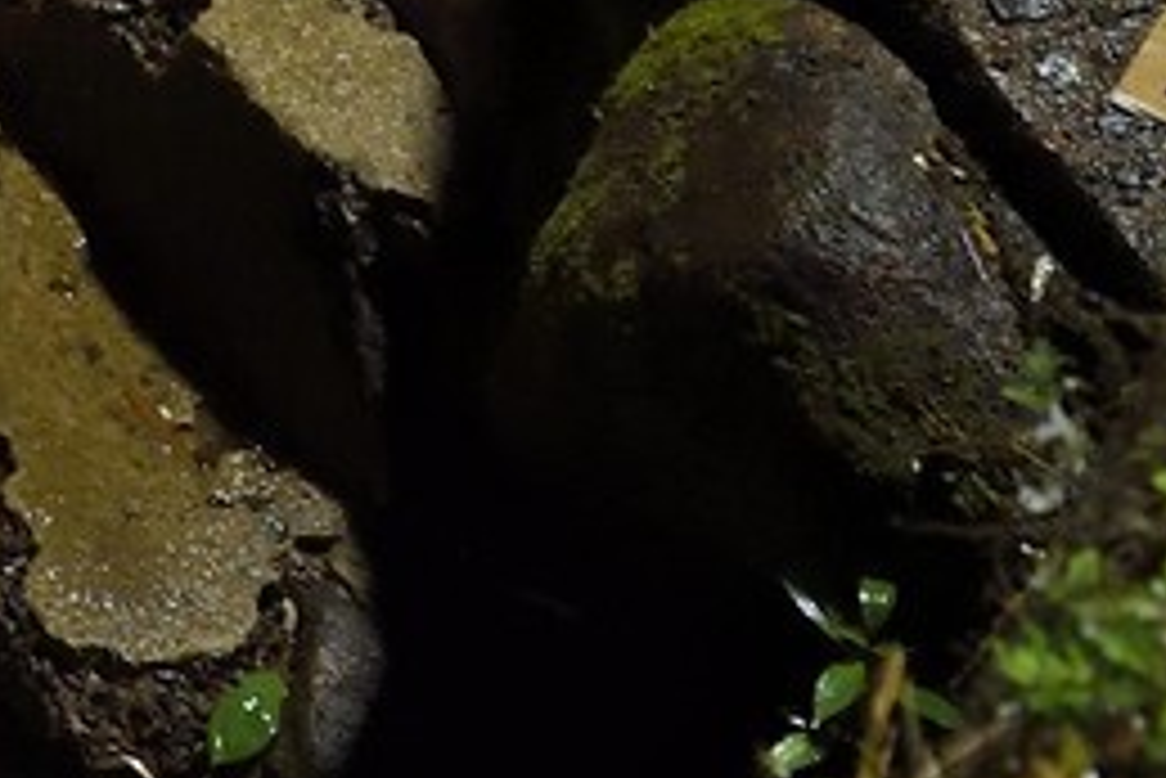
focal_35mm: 148
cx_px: -2098
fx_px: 4796
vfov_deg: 8.3
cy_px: -1286
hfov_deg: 10.6
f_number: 5
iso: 1600
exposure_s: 1/1.25
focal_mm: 24
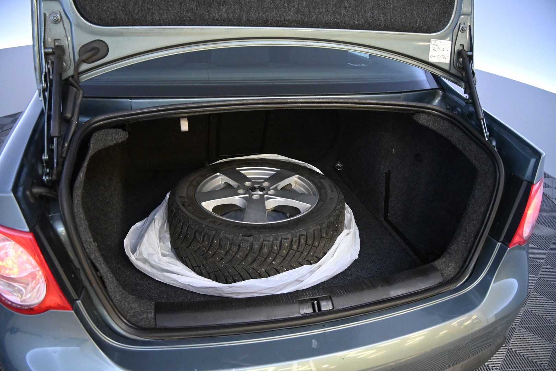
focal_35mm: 75
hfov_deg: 27.0
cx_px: 278
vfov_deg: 18.2
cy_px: 186
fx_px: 1158
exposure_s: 1/200
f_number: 7.1
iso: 5000
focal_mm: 50
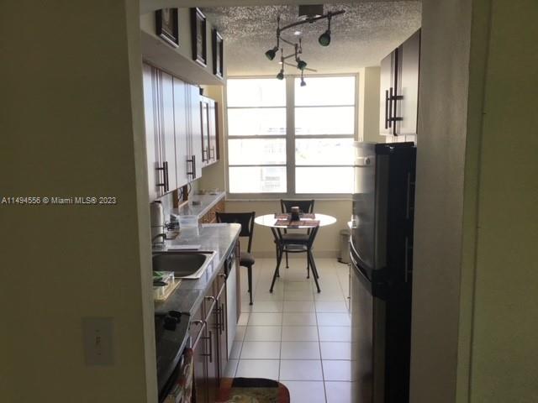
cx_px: 269
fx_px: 482
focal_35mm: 31
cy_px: 202
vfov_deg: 45.4
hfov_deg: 58.4
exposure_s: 1/120
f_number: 2.4
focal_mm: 3.3
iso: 25
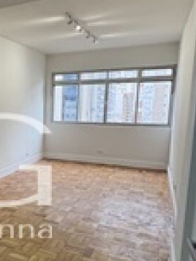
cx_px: -9
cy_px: 147
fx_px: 279
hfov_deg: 34.4
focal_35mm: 37
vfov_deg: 50.0
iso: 160
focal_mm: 2.22
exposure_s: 1/120
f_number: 2.2
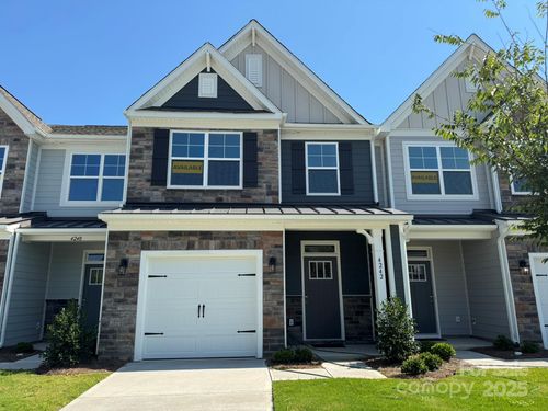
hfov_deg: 71.6
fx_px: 380
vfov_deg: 56.8
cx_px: 274
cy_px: 206
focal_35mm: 24
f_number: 1.78
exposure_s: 1/2710
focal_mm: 6.76
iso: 80
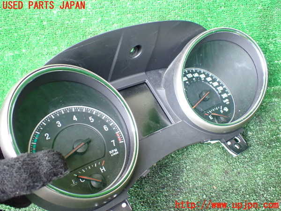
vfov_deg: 46.8
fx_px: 244
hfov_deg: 60.0
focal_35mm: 30
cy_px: 106
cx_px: 140
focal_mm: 5.4
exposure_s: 1/50
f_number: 2.3
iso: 800
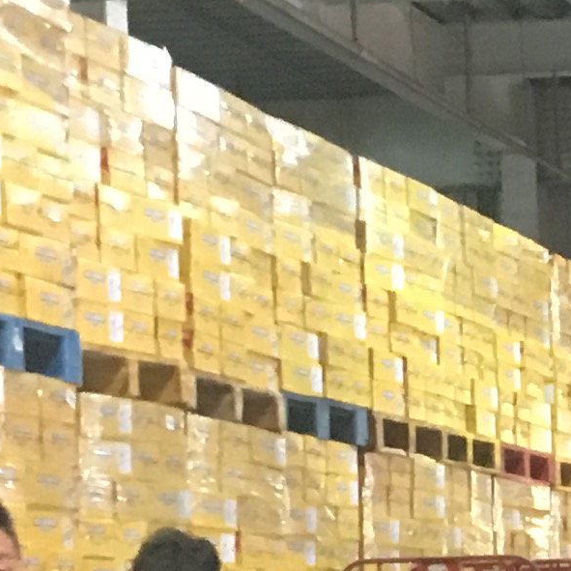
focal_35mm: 175
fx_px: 3266
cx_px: 977
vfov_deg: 9.8
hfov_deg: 9.6
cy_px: 690
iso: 500
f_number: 2.2
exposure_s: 1/17
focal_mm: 4.15
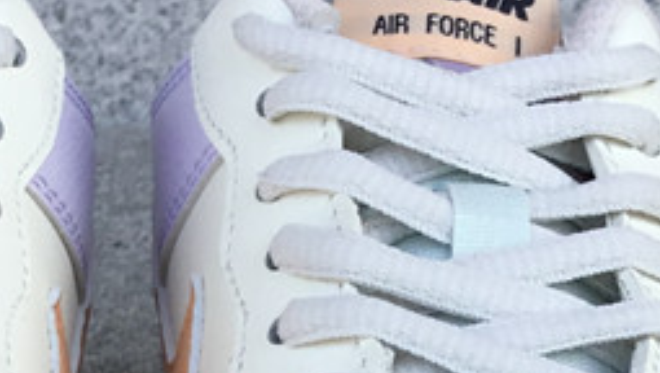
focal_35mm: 119
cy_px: 685
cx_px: 168
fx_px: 2085
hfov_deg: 17.9
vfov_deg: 9.7
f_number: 2.4
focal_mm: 3.3
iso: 25
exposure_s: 1/281
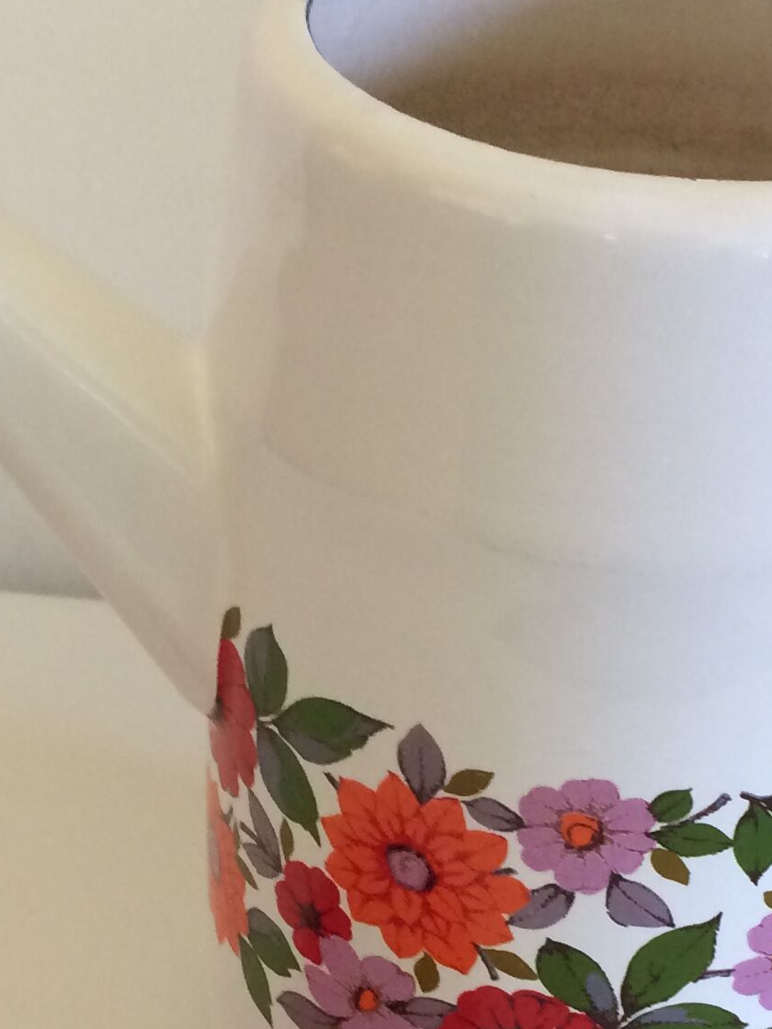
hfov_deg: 17.6
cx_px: 397
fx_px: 2498
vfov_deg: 22.8
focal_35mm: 84
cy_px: 884
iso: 125
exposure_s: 1/33
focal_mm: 4.15
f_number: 2.2
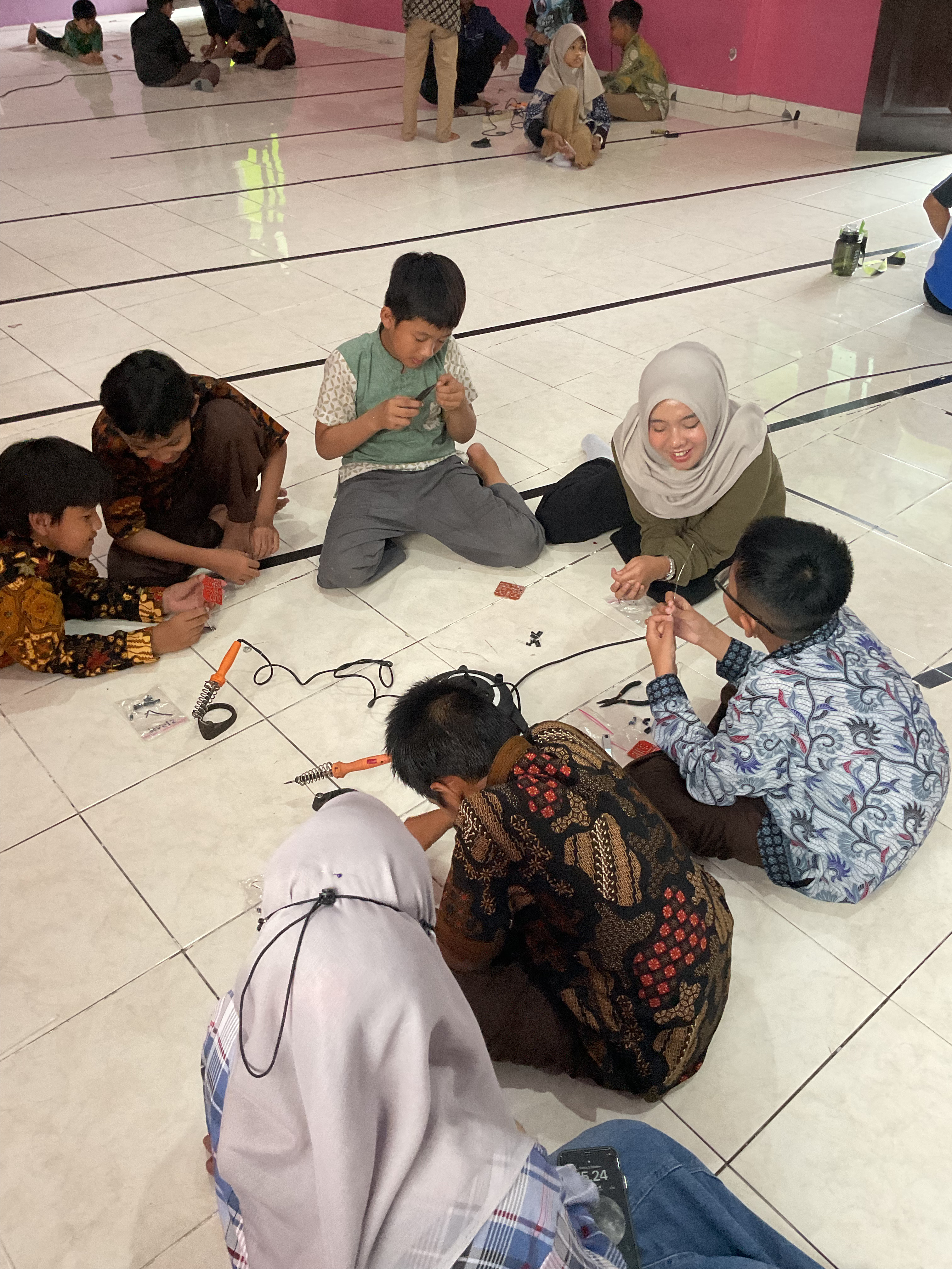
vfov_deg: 61.7
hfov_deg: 48.2
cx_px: 476
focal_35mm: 29
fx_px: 1063
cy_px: 634
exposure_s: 1/60
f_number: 1.8
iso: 200
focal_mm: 3
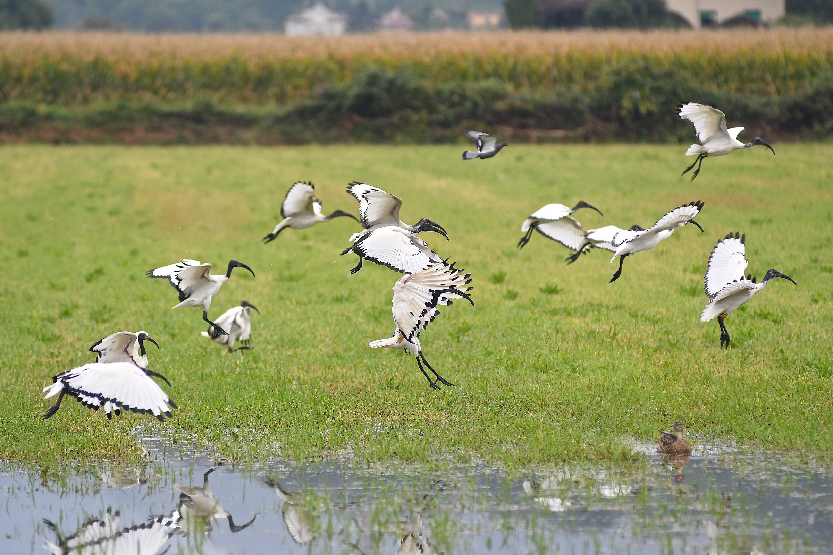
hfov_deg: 6.9
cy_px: 278
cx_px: 416
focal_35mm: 300
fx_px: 6941
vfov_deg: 4.6
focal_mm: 200
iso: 400
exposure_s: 1/2500
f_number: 4
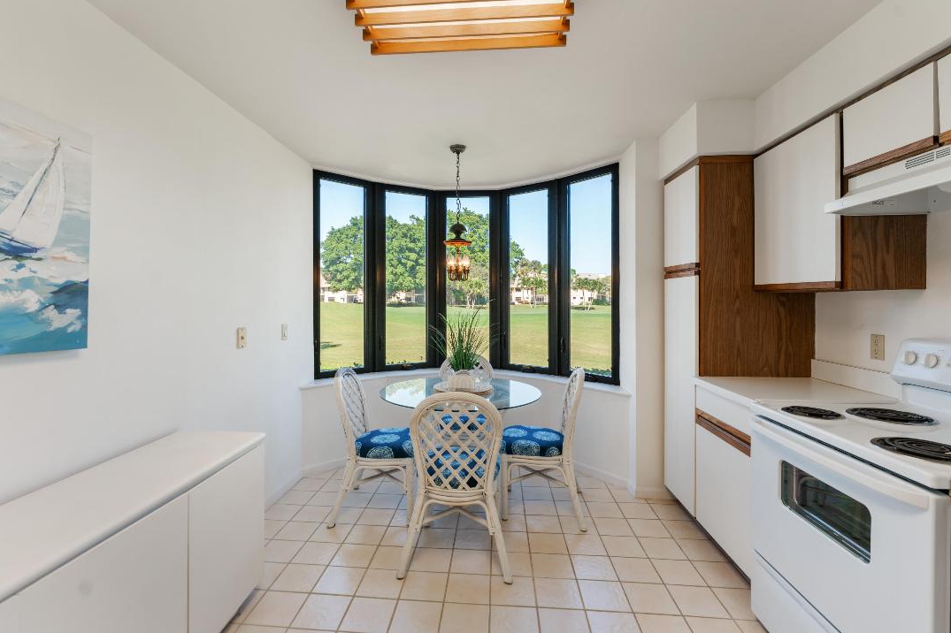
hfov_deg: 98.0
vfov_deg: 74.9
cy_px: 308
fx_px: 413
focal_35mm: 16
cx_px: 463
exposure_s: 1/25
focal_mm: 14.6
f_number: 6.3
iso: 320
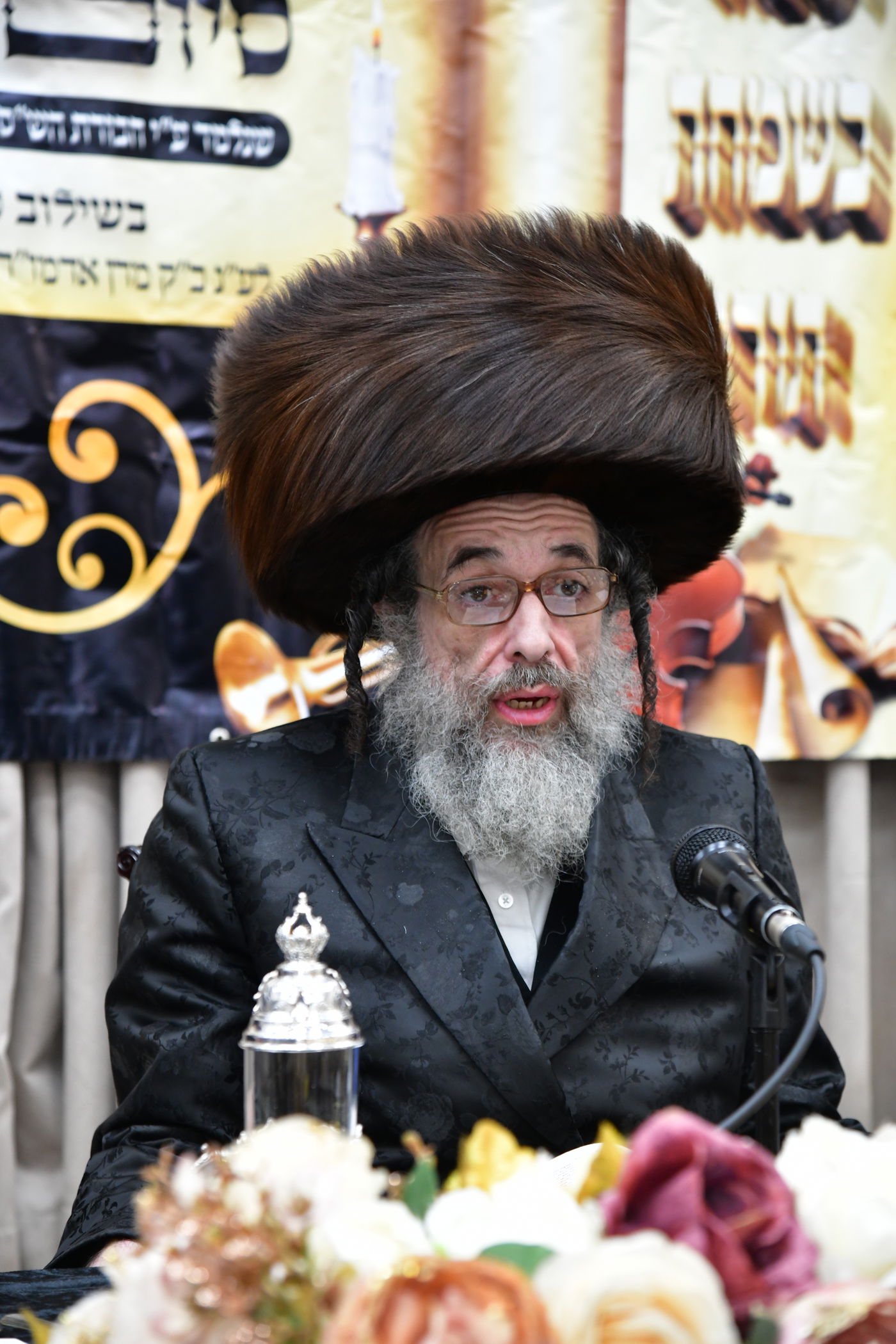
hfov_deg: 15.9
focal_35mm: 86
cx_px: 448
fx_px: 3210
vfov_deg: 23.6
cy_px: 672
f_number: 5.6
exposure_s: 1/100
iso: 2000
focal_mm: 86
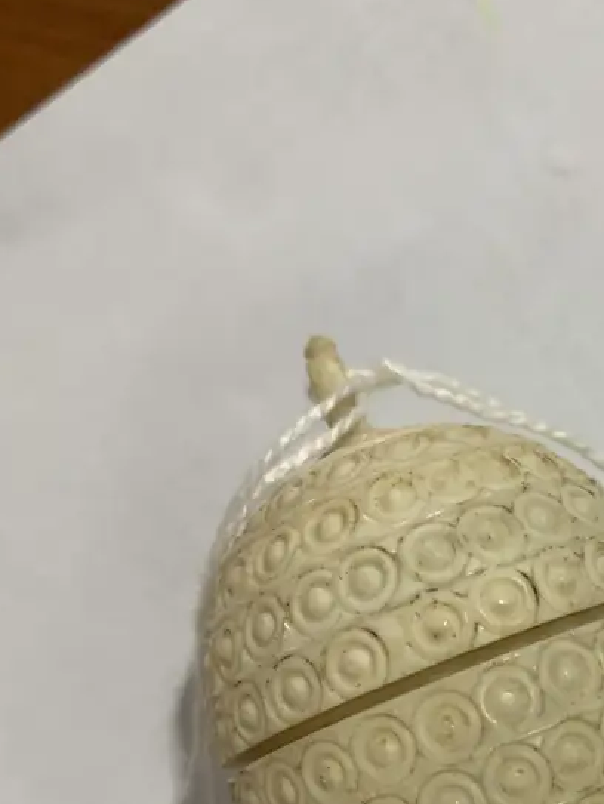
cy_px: 730
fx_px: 1139
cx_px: 509
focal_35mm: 49
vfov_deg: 36.4
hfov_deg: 28.9
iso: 80
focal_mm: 4.25
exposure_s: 1/100
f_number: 1.8
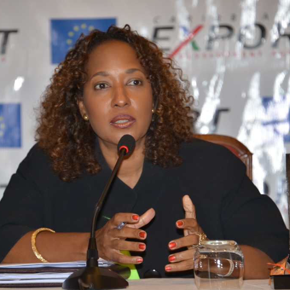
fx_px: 3033
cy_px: 145
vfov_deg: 5.5
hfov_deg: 5.5
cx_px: 125
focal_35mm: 320
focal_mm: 250
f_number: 5.6
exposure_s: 1/60
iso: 800
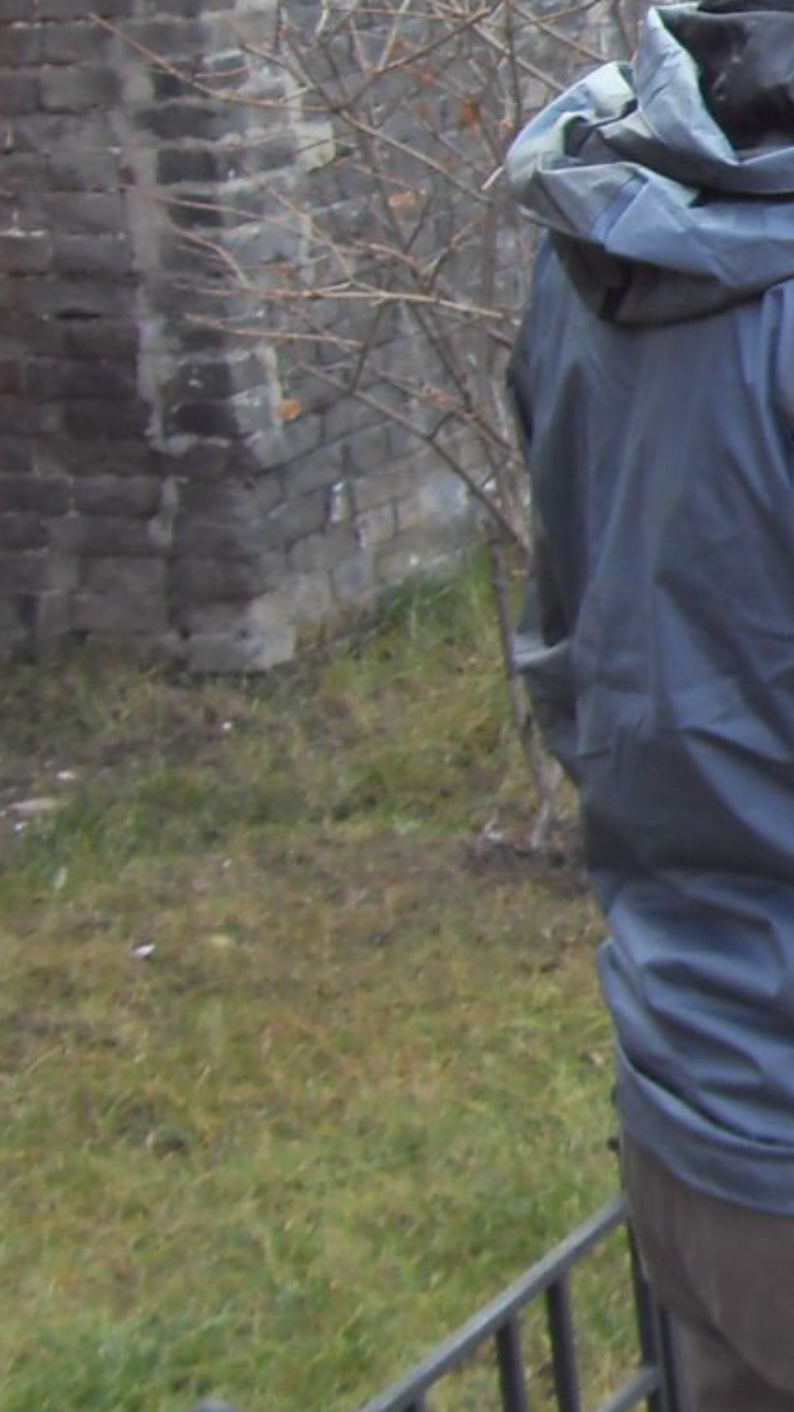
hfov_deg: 9.9
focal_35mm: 115
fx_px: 4303
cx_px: 1528
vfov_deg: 18.6
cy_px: 463
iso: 100
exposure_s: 1/90
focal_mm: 6.6
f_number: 3.5
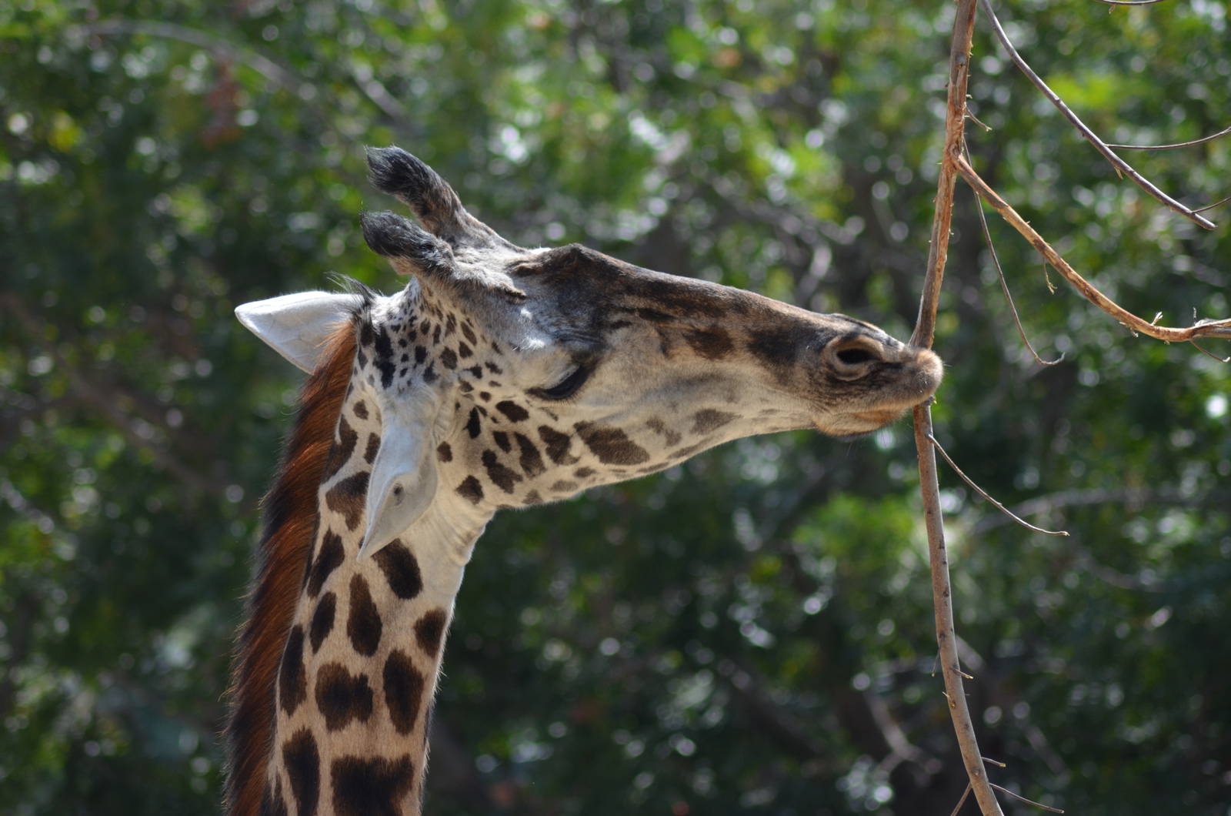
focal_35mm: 330
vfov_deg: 4.1
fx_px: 11262
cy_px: 408
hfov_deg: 6.3
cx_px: 616
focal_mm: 220
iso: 400
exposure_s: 1/1000
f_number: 4.8
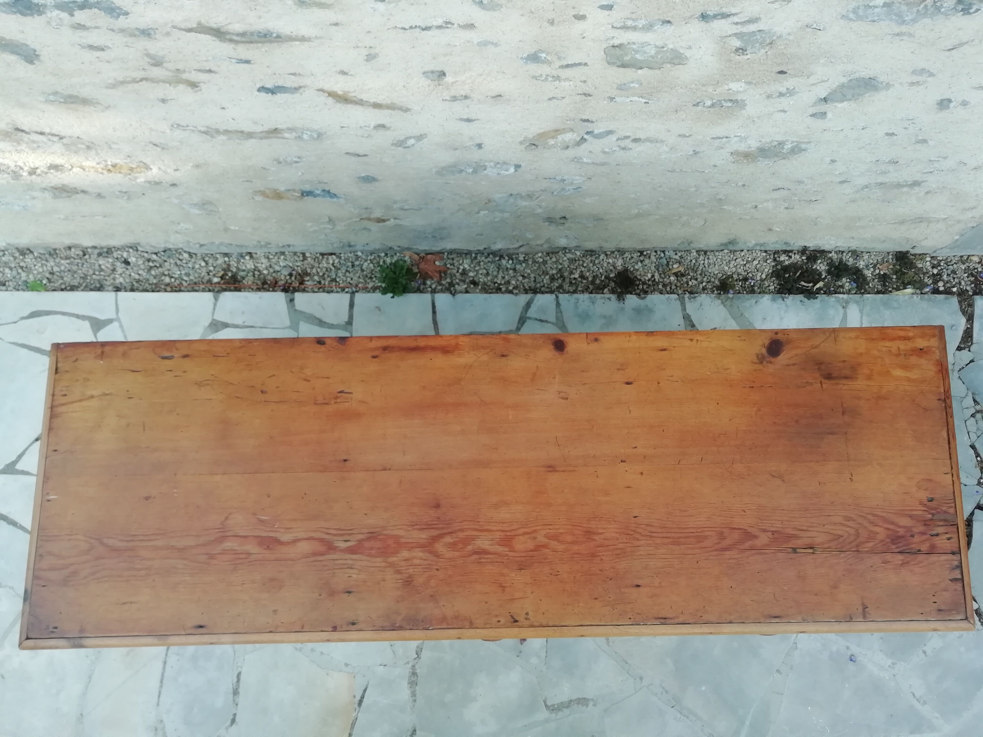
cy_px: 368
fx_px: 738
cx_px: 492
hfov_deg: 67.3
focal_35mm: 26
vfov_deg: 53.1
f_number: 2.2
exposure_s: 1/100
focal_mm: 3.46
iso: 64
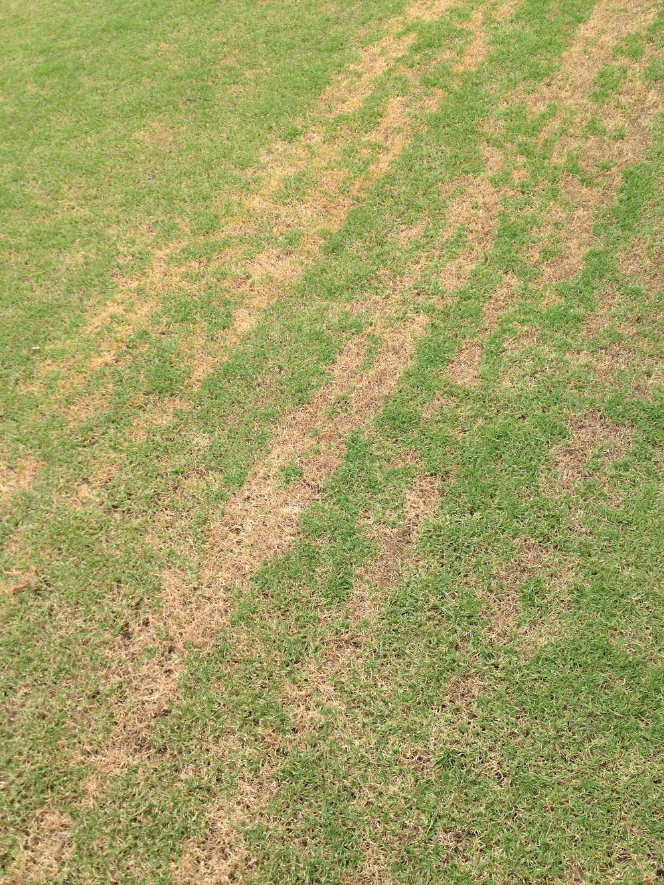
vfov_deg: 52.6
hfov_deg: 40.7
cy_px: 442
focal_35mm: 35
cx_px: 332
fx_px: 895
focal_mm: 4.28
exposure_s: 1/516
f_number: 2.4
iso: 50
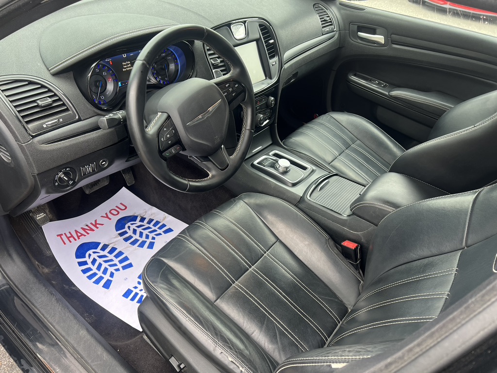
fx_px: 373
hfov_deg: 67.3
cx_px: 248
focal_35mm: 26
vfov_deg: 53.1
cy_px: 186
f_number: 1.5
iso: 64
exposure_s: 1/121
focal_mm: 5.7
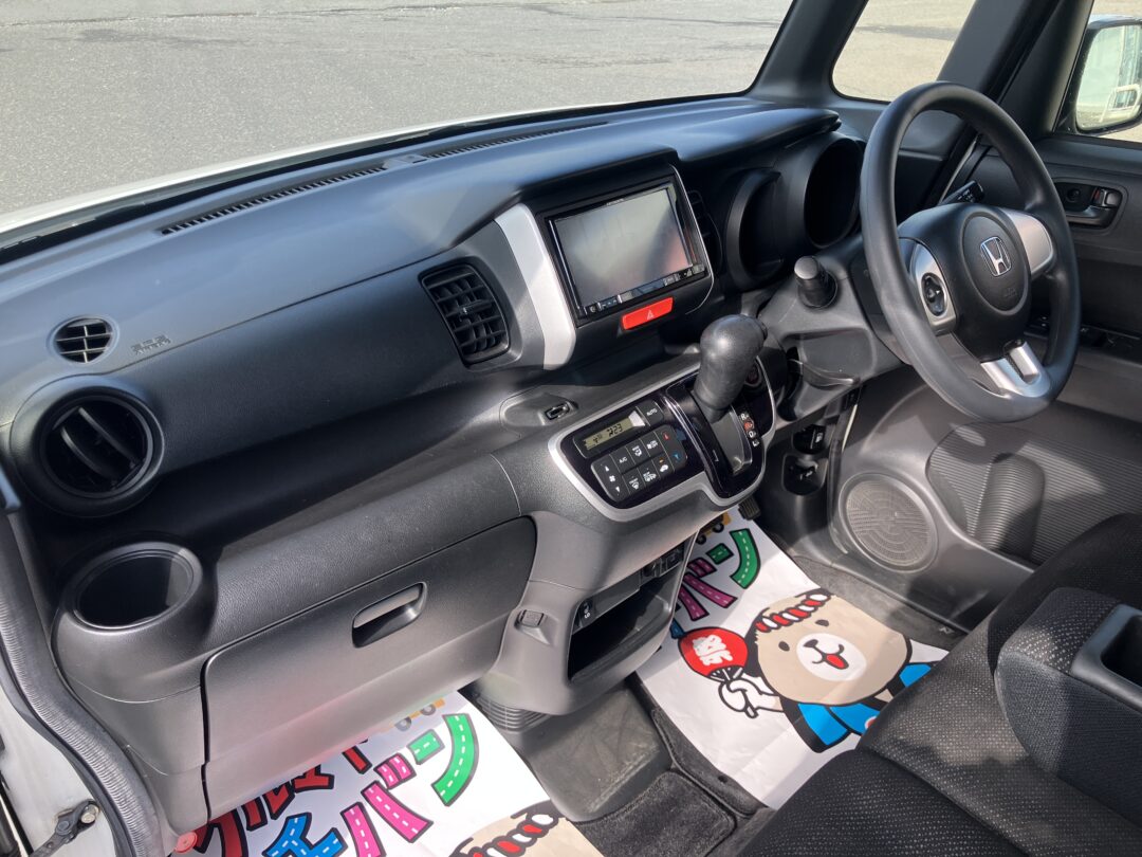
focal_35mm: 28
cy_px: 428
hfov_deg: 63.4
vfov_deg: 49.7
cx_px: 571
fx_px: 924
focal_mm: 3.99
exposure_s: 1/292
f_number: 1.8
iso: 32
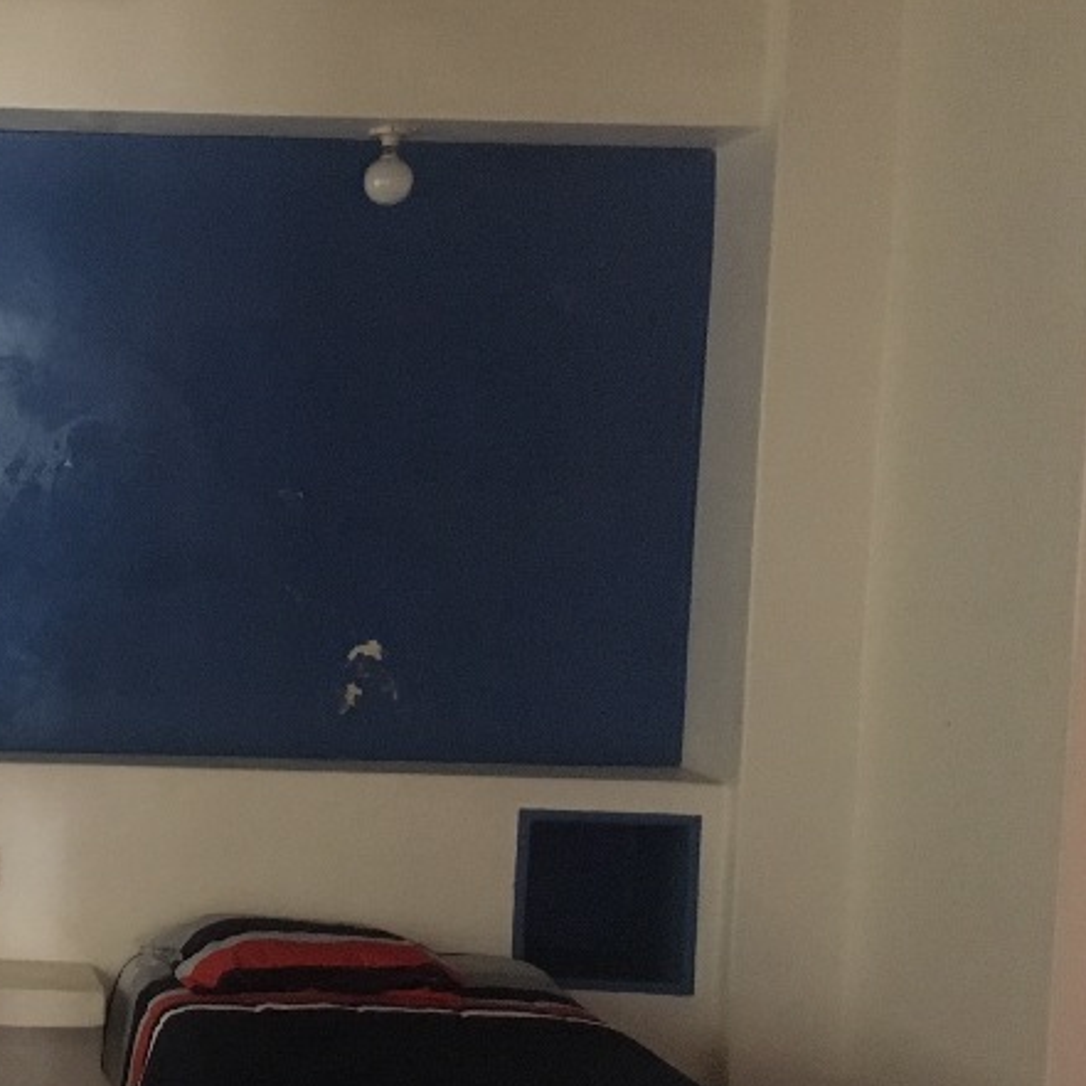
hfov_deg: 25.7
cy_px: 680
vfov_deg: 27.6
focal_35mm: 62
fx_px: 2201
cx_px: -103
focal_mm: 4.15
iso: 320
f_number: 2.2
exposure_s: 1/15
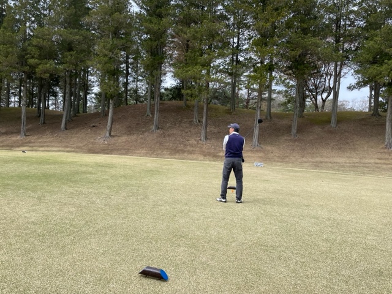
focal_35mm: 26
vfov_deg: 53.1
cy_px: 147
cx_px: 196
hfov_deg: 67.3
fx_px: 294
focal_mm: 4.2
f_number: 1.6
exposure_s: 1/2053
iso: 32
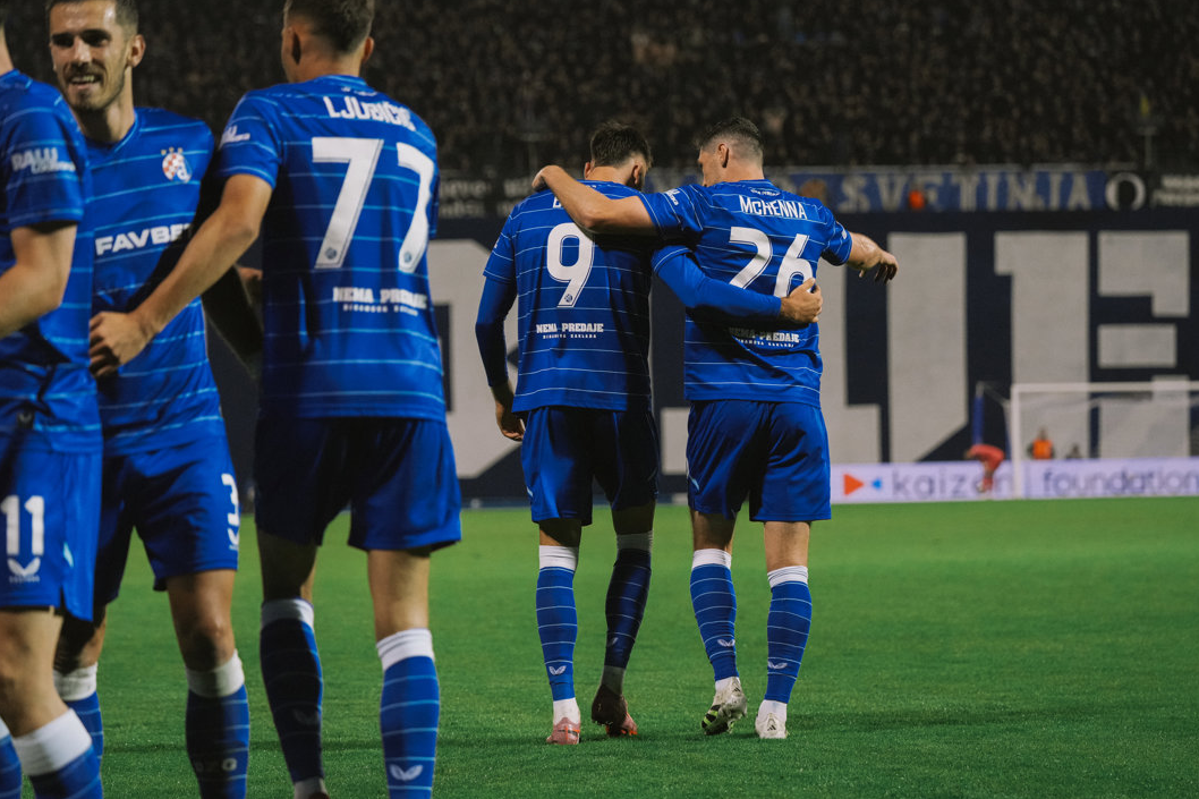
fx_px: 4795
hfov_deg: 14.3
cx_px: 586
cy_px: 367
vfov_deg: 9.5
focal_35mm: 144
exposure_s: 1/800
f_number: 4
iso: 5000
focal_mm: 127
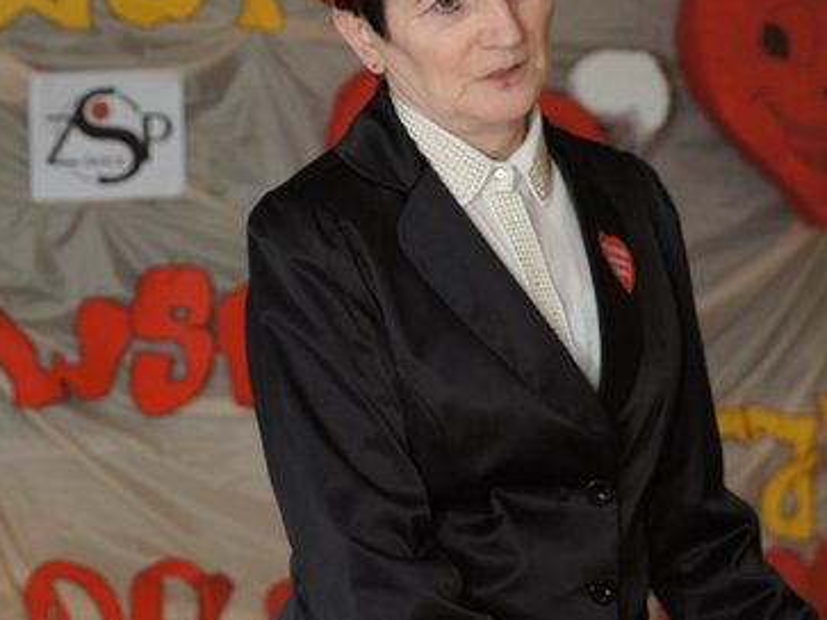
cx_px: 412
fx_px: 3654
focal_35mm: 153
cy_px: 242
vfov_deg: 9.7
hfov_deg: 12.9
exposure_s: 1/125
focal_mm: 70
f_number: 5.6
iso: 400
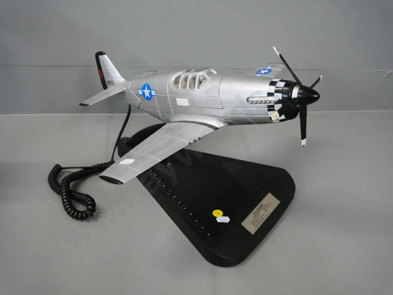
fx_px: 386
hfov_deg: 54.0
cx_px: 196
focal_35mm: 34
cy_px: 148
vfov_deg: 41.8
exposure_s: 1/100
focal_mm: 17
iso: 3200
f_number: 5
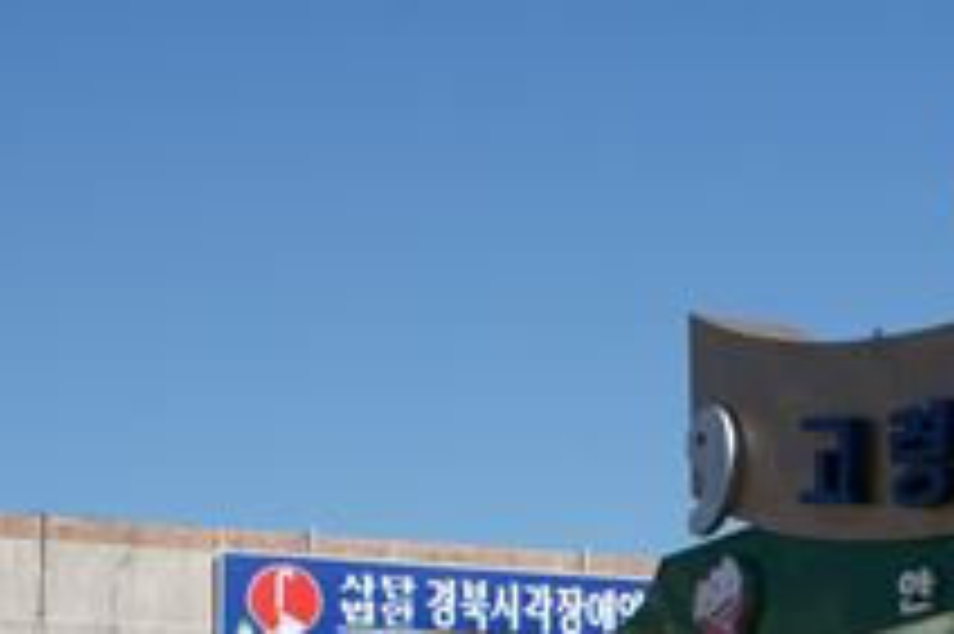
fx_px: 2886
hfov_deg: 17.5
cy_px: 724
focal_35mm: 109
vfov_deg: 12.3
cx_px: 1287
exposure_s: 1/320
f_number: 11
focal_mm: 30
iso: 200
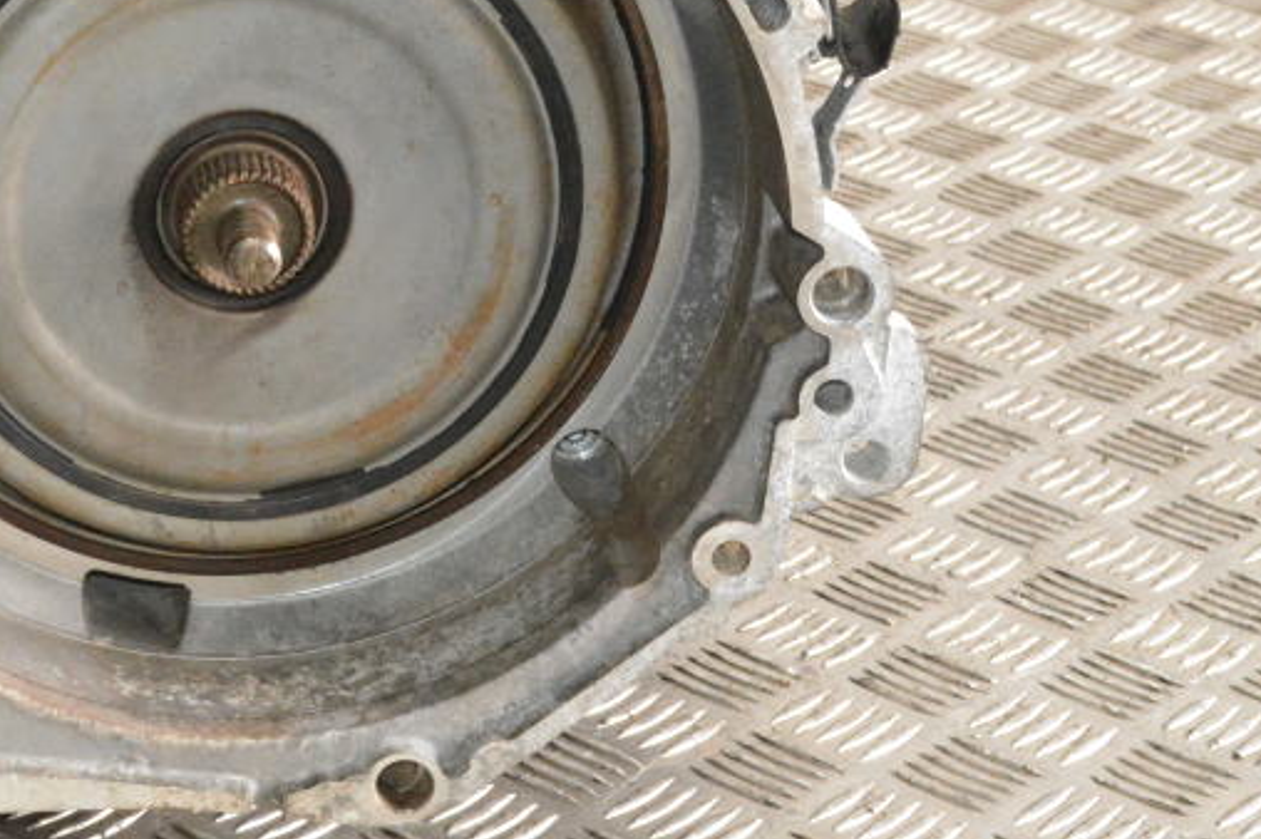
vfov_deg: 11.3
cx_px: -2
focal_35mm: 121
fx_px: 4235
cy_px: 137
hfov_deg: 16.6
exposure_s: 1/125
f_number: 8
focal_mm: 40
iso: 6400
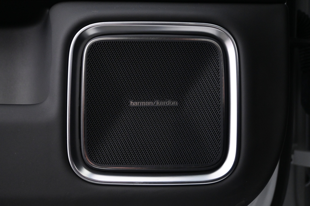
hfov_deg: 59.5
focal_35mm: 32
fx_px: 271
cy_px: 103
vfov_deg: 41.7
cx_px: 155
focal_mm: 21
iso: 2500
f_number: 4
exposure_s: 1/30
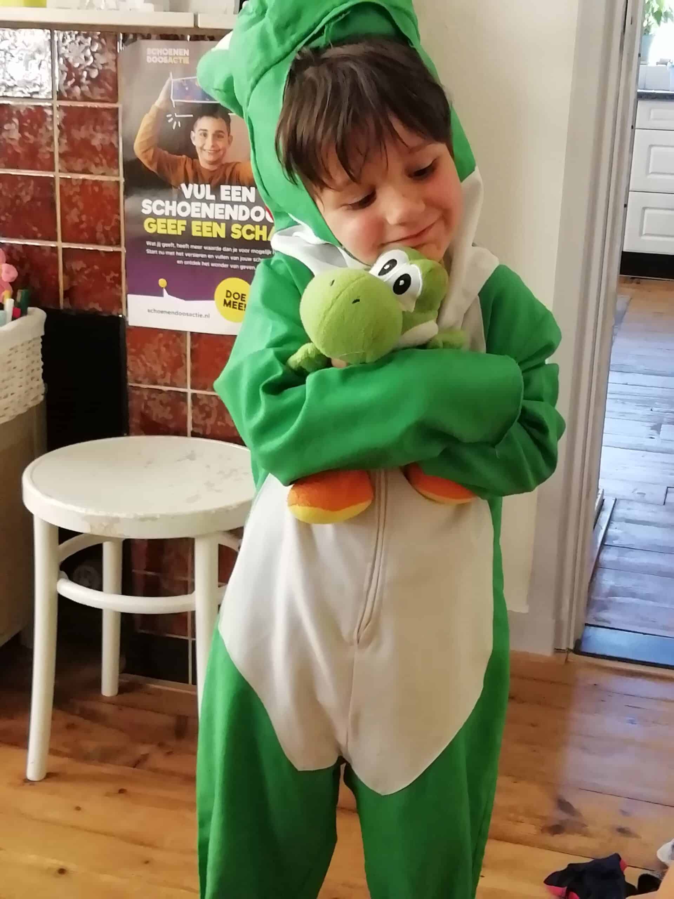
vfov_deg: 38.2
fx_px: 1298
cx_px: 337
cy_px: 450
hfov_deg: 29.1
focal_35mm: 50
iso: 320
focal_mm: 3.21
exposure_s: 1/24
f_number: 2.2
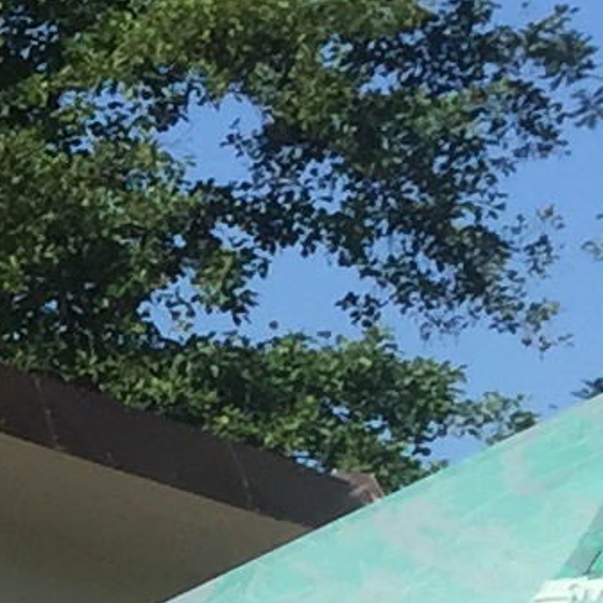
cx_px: -1172
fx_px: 4888
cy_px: 1437
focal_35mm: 248
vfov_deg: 6.7
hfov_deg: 6.5
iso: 32
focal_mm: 4.15
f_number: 2.2
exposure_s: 1/1647
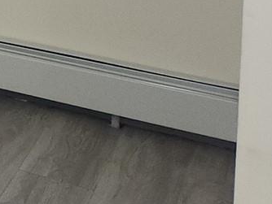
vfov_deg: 9.5
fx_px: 1109
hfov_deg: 10.5
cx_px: -511
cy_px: -256
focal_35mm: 141
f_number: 1.8
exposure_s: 1/60
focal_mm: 5.4
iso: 80
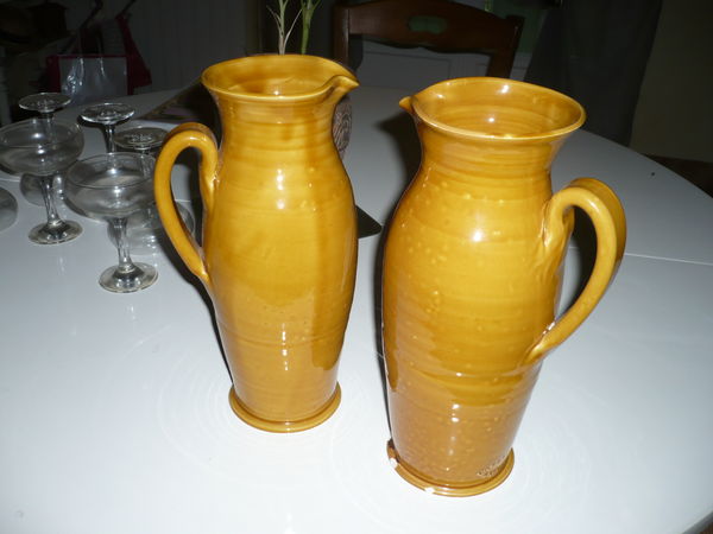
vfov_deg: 40.7
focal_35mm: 35
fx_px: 721
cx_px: 356
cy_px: 267
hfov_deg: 52.6
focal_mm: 5.8
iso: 100
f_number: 2.8
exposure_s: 1/30
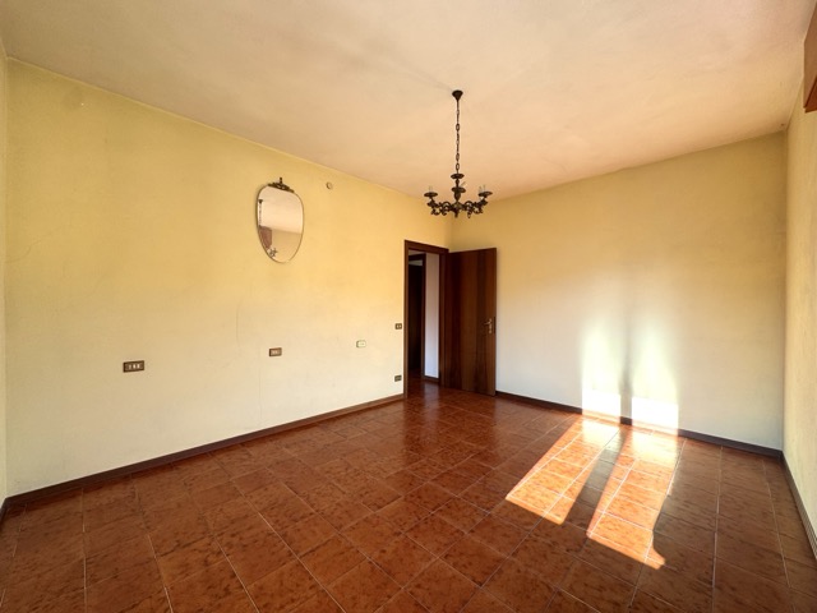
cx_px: 408
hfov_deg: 102.1
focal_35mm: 14
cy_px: 306
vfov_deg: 85.7
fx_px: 330
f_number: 2.2
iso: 50
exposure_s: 1/99
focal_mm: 2.22
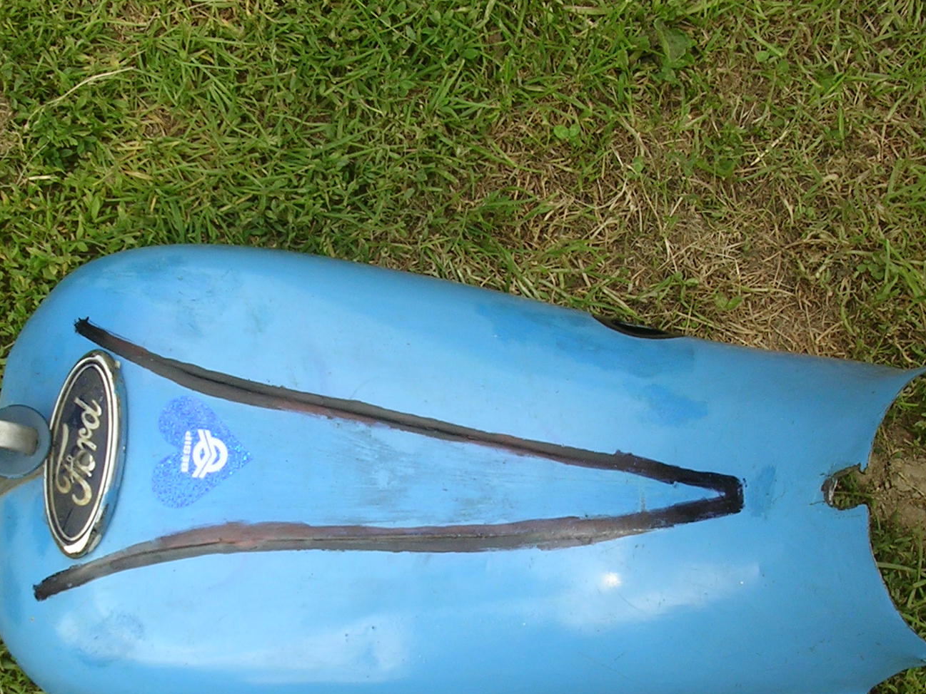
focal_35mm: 60
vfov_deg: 24.3
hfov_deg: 32.2
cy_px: 481
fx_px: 1605
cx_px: 423
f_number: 5.6
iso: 50
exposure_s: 1/156
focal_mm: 5.8
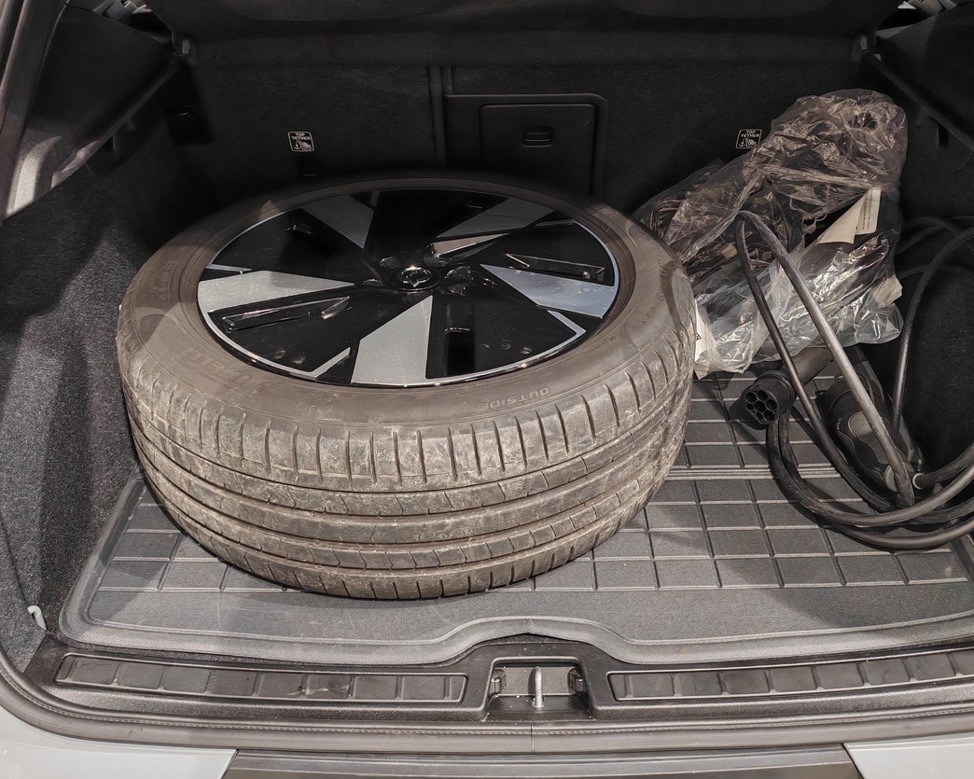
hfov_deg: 51.5
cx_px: 533
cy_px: 287
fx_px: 1009
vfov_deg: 41.9
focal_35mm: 35
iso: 320
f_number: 1.6
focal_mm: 5.4
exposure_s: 1/100
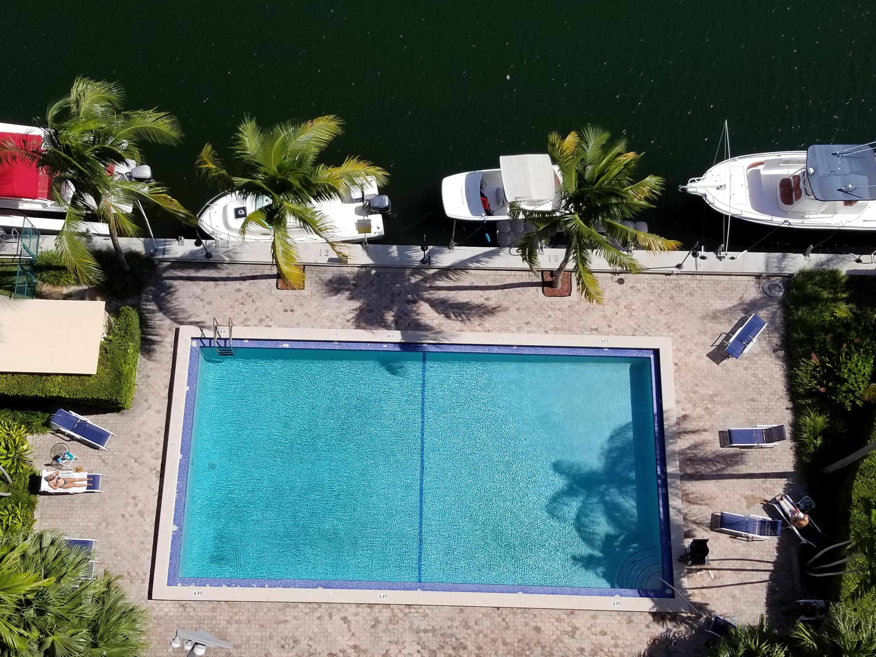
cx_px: 438
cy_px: 328
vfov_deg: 53.1
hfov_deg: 67.3
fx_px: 658
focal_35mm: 26
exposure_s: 1/3584
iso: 50
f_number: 1.7
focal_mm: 4.25
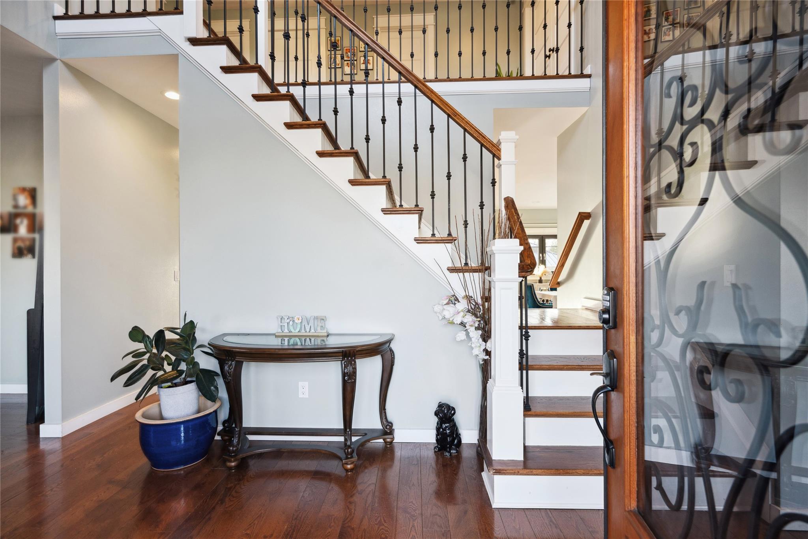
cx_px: 404
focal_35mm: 16
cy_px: 270
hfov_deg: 96.7
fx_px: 359
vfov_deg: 73.7
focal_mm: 16
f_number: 5.6
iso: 640
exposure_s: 1/80
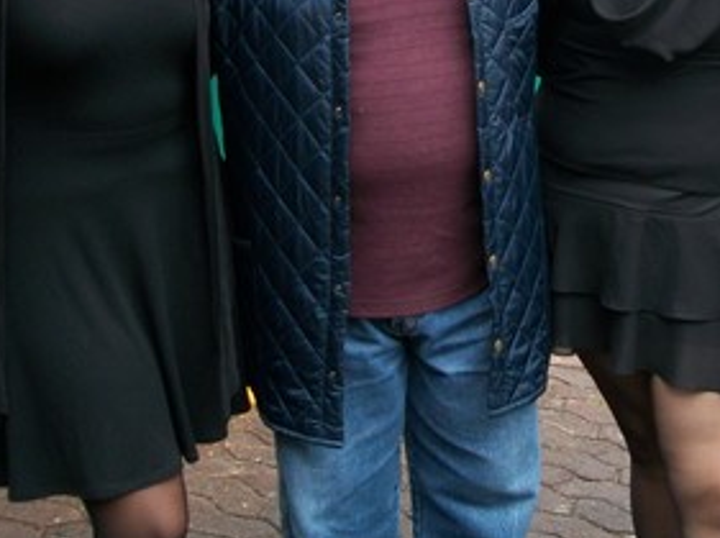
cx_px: 477
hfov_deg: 26.6
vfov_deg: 19.7
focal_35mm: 73
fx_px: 1516
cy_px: 38
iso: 80
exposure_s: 1/50
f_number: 2.9
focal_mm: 5.7
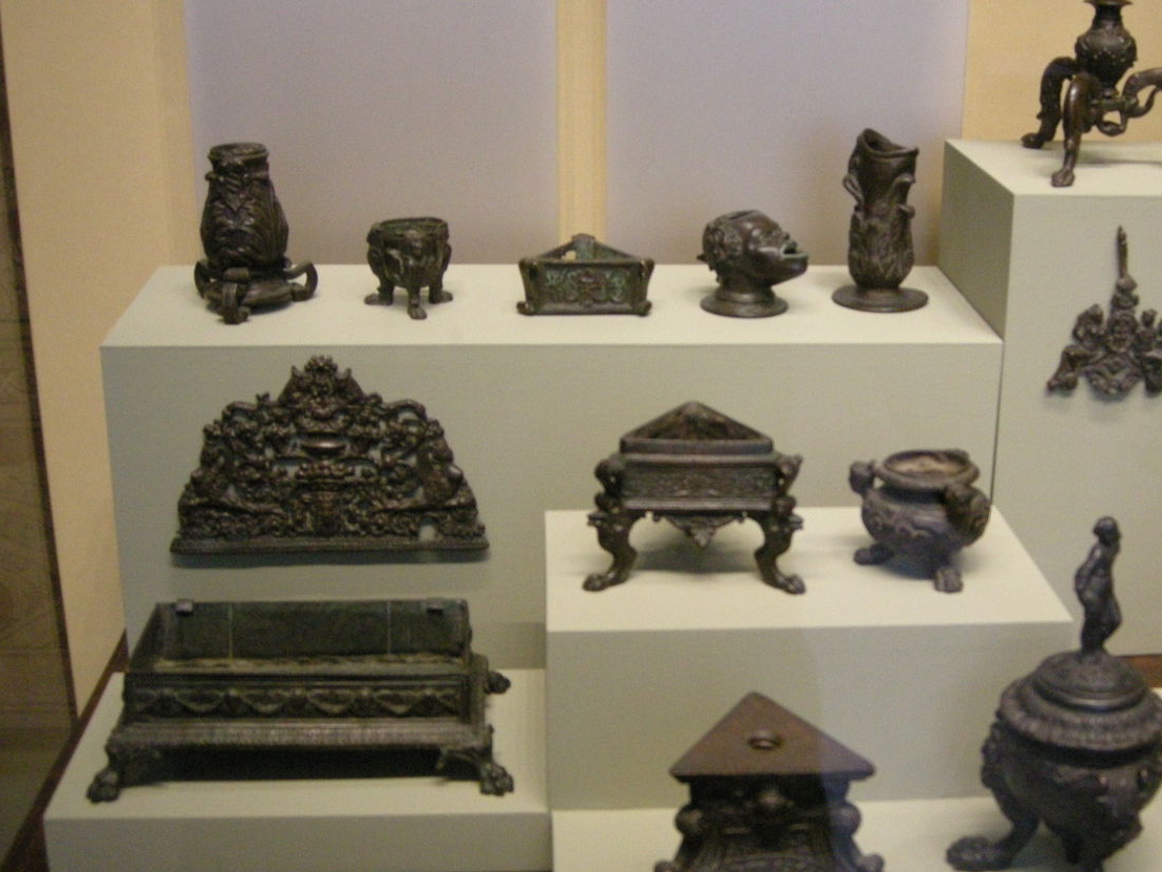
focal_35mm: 52
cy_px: 462
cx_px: 774
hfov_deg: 36.4
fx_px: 1746
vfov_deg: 28.0
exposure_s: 1/27.5
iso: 400
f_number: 2.7
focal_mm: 7.5
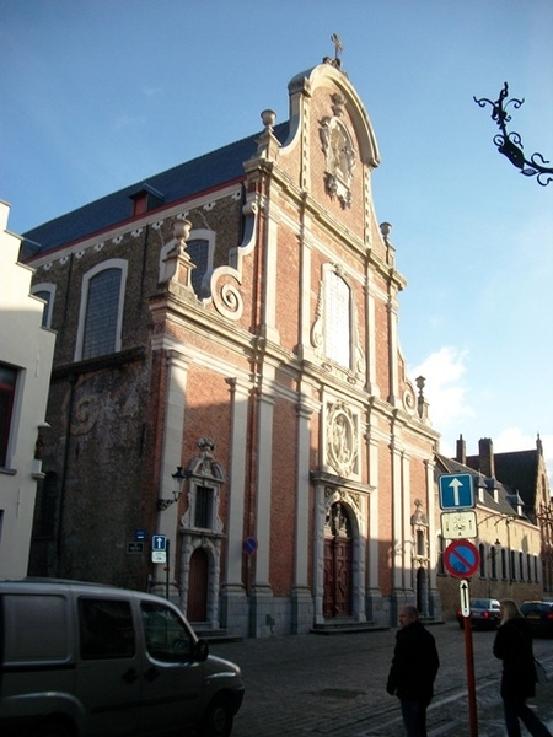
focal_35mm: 32
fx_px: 682
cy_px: 368
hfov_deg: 44.2
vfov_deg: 56.8
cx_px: 276
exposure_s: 1/80
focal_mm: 5.7
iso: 80
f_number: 8.8
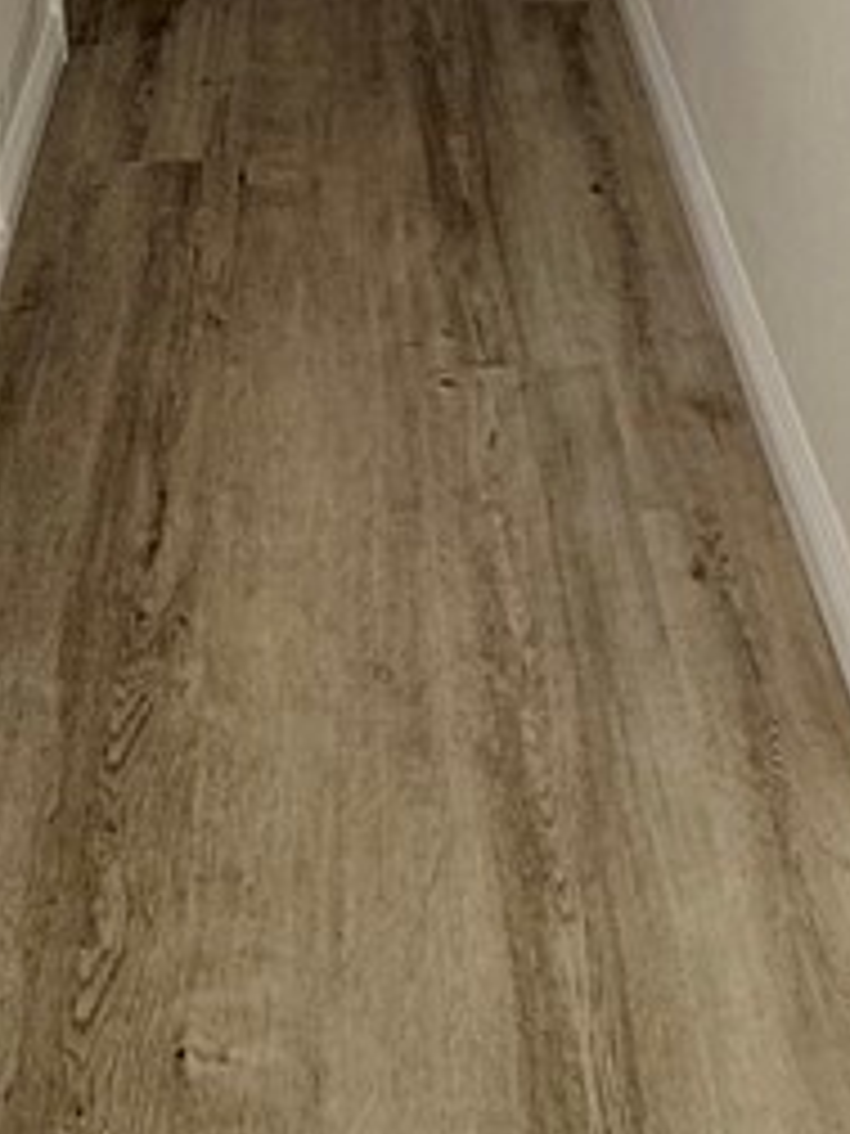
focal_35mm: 57
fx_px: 1866
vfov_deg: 29.2
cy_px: -220
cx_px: 333
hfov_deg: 25.6
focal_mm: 2.22
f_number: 2.2
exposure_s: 1/151
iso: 50
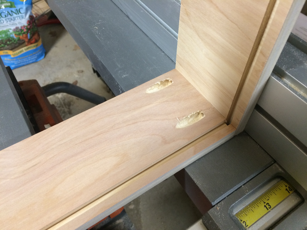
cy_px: 115
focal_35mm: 29
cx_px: 154
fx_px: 257
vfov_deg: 48.2
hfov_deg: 61.7
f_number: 2.2
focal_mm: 4.15
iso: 160
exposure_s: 1/30
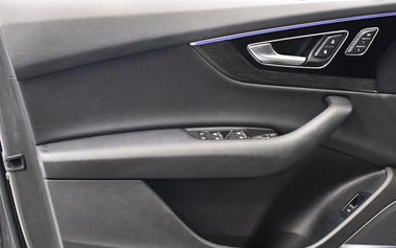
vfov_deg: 20.9
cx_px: 238
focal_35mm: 62
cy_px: 170
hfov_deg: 32.9
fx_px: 669
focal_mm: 18
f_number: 3.5
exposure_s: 1/60
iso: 3200
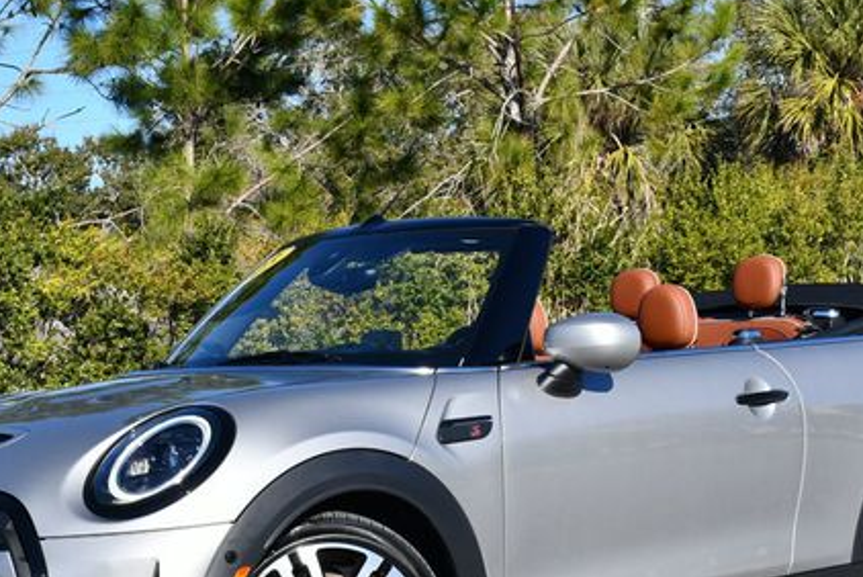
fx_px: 2039
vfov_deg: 16.1
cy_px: 362
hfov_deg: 23.9
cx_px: 391
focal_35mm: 85
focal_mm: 28
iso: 110
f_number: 8
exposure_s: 1/250
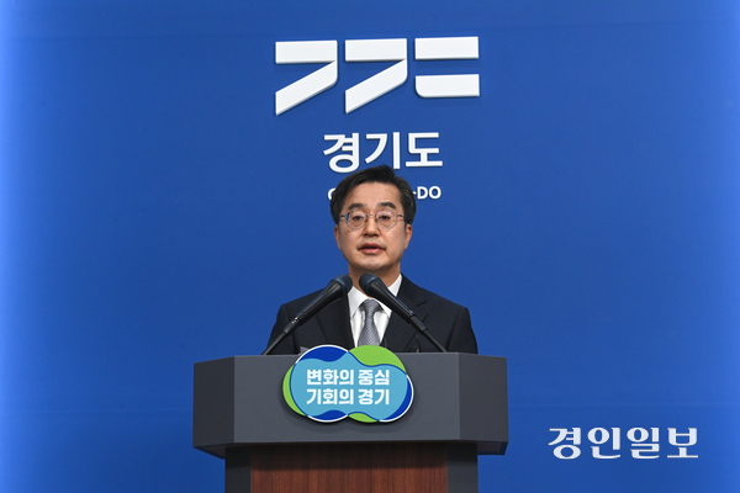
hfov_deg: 24.8
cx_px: 370
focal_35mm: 82
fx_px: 1685
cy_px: 246
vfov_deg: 16.7
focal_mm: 82
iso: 5000
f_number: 8
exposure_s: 1/200
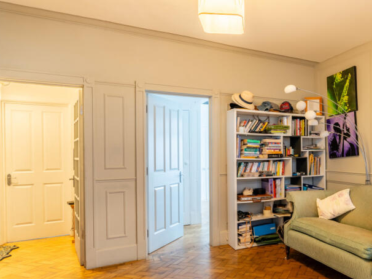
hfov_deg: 62.8
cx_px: 286
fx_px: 279
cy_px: 151
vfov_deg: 53.0
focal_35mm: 26
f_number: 8
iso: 100
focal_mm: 16
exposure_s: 1/1.67
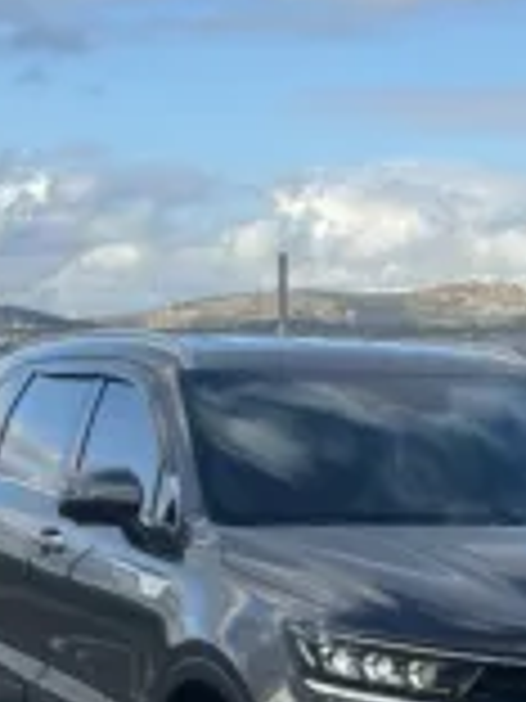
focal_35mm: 123
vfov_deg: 15.8
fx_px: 2492
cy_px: 616
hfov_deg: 12.0
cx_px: 409
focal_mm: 6.86
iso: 80
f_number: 1.78
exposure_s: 1/2732
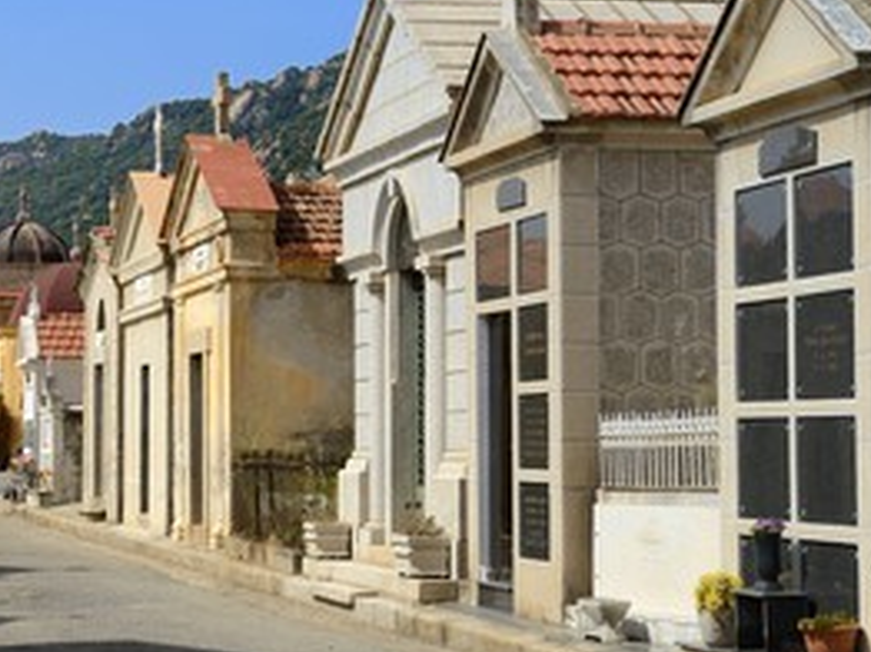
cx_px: 229
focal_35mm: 108
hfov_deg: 18.1
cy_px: 259
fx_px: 2715
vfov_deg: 13.7
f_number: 14
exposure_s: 1/200
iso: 200
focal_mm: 70
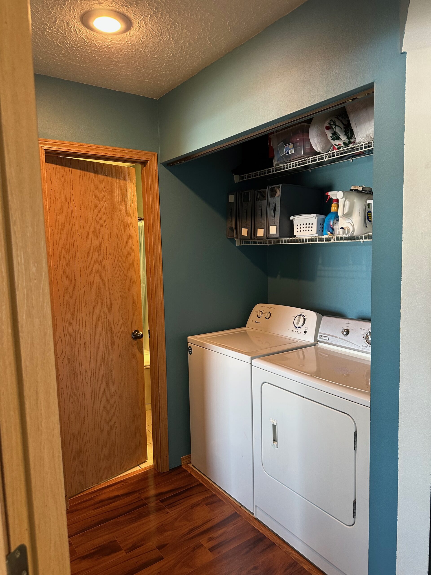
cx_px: 216
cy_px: 288
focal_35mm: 24
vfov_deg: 71.6
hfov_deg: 56.8
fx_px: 398
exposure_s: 1/60
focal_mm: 6.86
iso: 250
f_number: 1.78
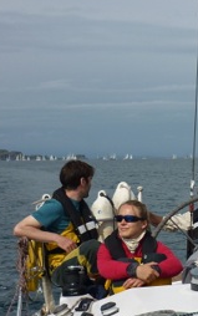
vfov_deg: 26.7
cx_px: 237
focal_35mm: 77
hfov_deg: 16.3
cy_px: 188
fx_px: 664
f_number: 8
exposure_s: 1/500
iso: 80
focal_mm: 5.5
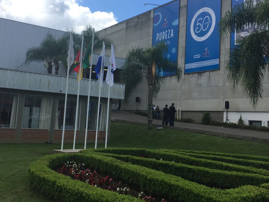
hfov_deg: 45.8
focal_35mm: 41
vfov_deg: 35.1
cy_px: 90
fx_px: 319
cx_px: 130
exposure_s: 1/1364
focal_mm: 4.15
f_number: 2.2
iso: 32
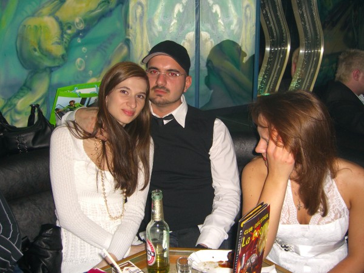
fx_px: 400
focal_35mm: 38
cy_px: 136
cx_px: 182
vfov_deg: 37.7
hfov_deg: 49.0
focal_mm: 7.9
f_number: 2.8
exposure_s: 1/60
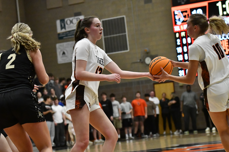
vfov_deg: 10.5
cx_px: 114
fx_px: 827
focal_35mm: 130
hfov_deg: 15.8
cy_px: 76
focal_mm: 86
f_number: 4
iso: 10000
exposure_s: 1/1000
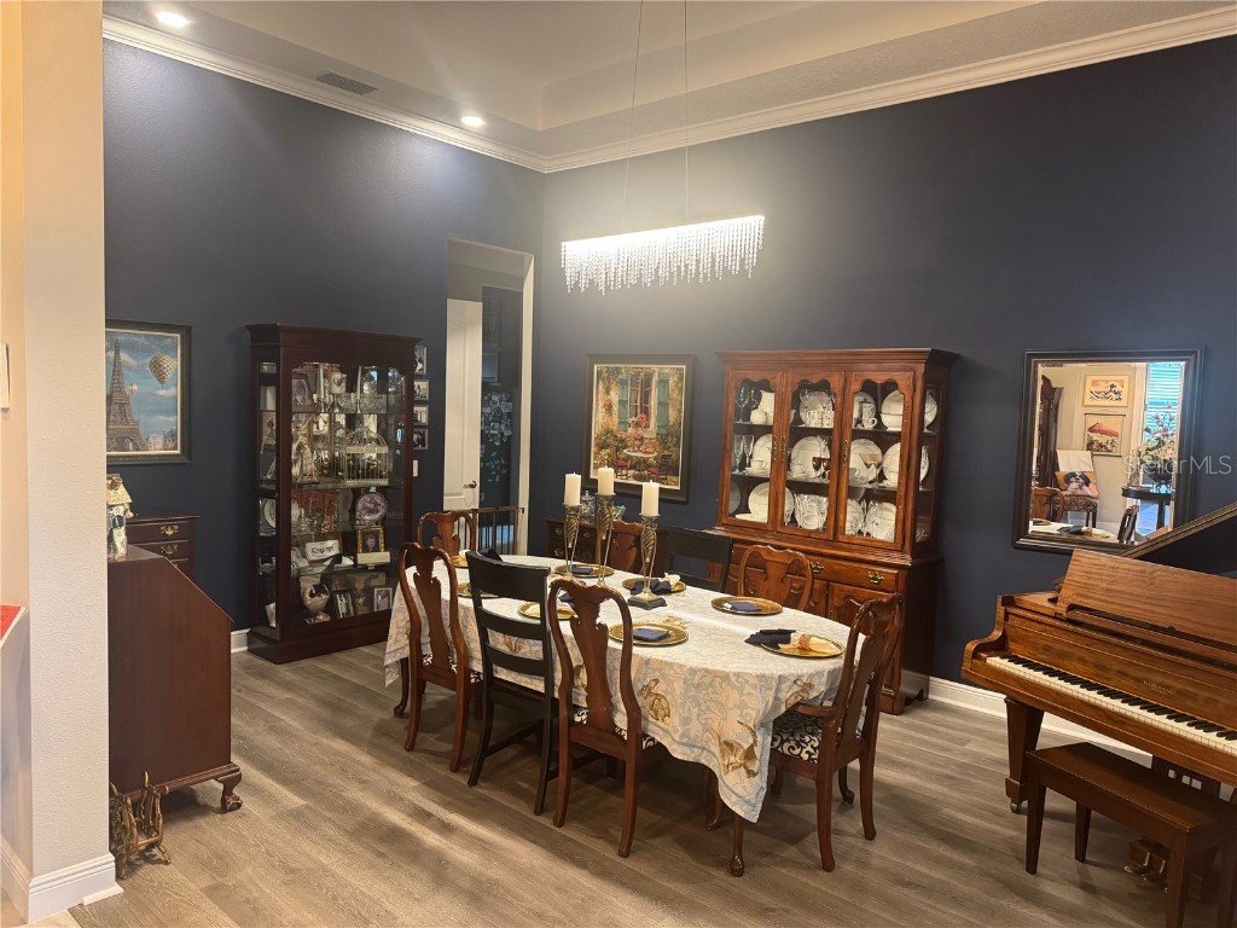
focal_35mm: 24
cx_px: 618
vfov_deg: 56.8
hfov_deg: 71.6
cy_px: 464
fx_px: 858
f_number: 1.78
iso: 400
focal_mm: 6.76
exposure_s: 1/60
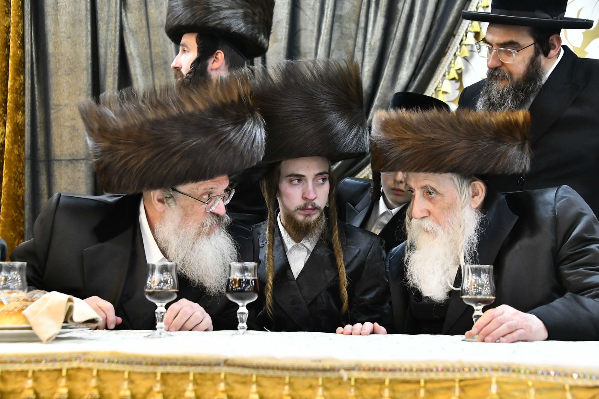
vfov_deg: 20.9
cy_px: 200
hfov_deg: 31.0
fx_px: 1081
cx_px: 300
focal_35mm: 65
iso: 3200
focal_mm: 65
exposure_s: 1/125
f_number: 5.6
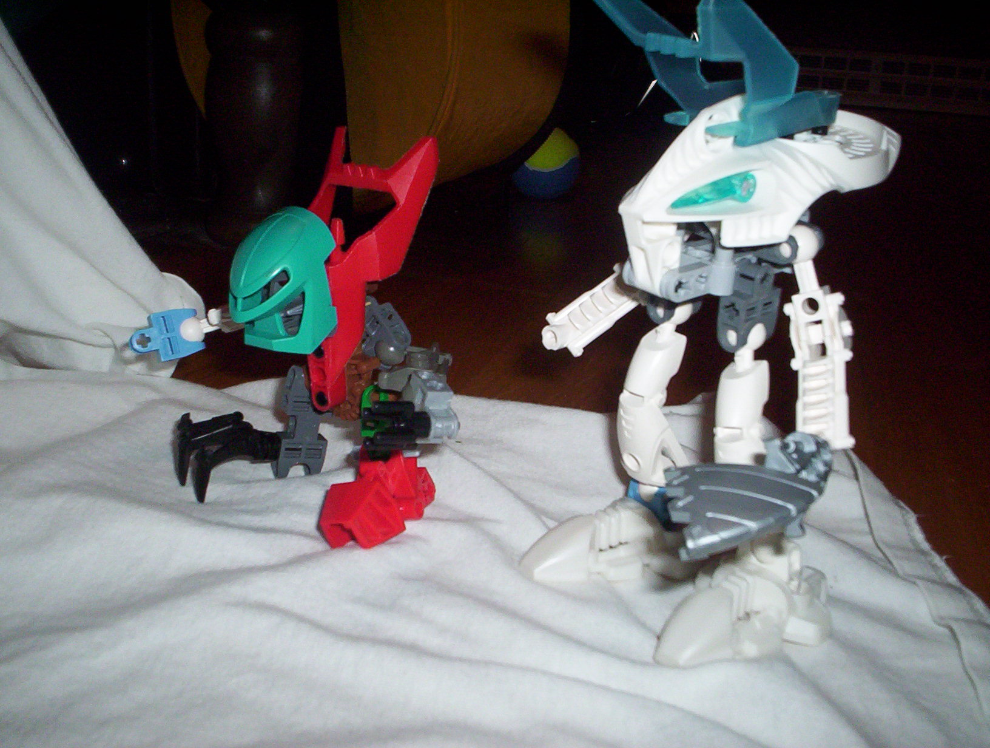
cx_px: 495
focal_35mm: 38
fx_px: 1089
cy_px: 374
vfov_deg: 37.9
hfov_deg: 48.9
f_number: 4.5
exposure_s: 1/60
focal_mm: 4.99
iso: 140
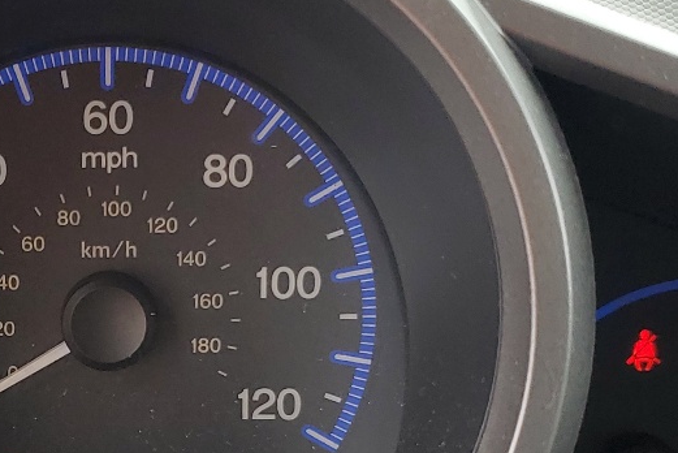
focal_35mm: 83
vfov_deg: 16.3
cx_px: 66
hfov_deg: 23.8
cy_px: 372
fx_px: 1564
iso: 50
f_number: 1.5
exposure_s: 1/270
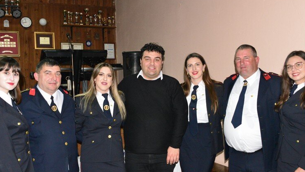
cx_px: 144
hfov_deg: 52.8
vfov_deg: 31.2
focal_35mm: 38
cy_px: 97
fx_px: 307
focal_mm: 32
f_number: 8
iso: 6400
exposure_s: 1/60
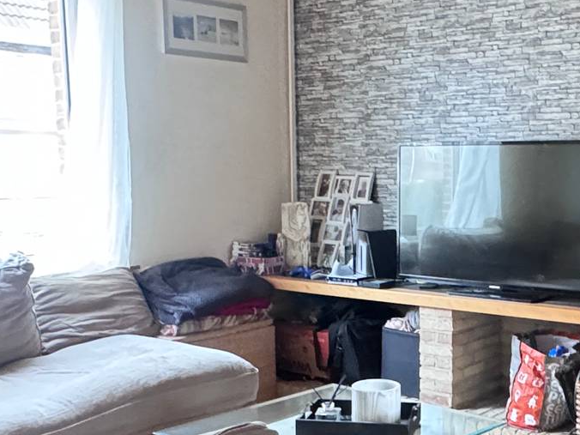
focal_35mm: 53
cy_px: 284
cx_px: 449
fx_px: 888
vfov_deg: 27.4
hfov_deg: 35.2
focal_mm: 2.22
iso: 1000
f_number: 2.2
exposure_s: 1/33
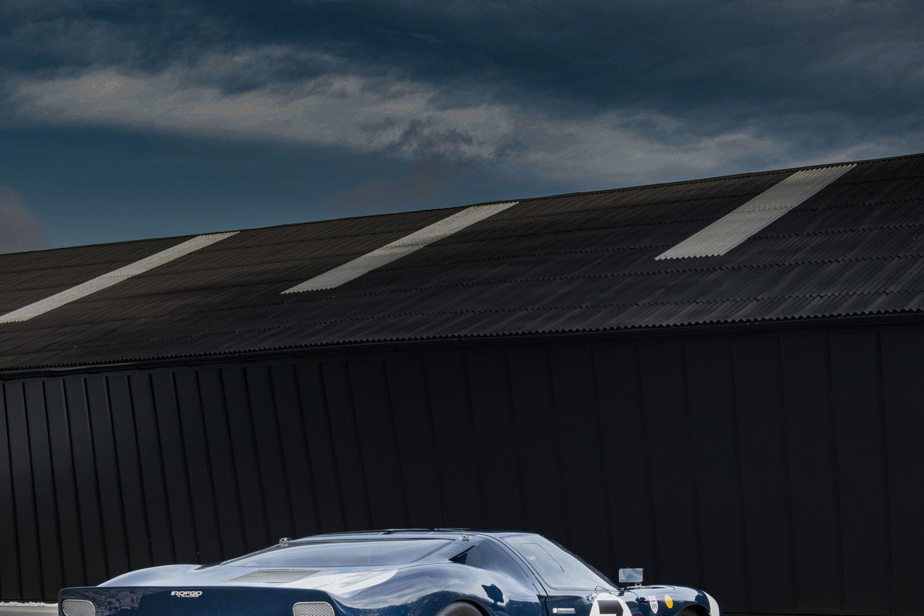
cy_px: 446
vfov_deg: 19.9
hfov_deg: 29.6
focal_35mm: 68
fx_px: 1745
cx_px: 569
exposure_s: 1/250
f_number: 8
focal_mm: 44
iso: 1000
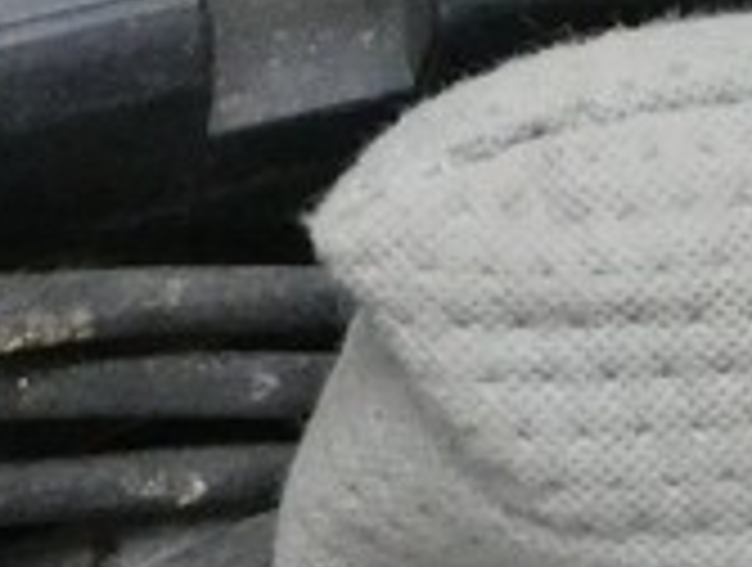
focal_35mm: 156
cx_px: 369
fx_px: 3396
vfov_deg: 8.9
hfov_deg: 12.6
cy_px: -634
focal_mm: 4.3
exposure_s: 1/60
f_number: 3.3
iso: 1000
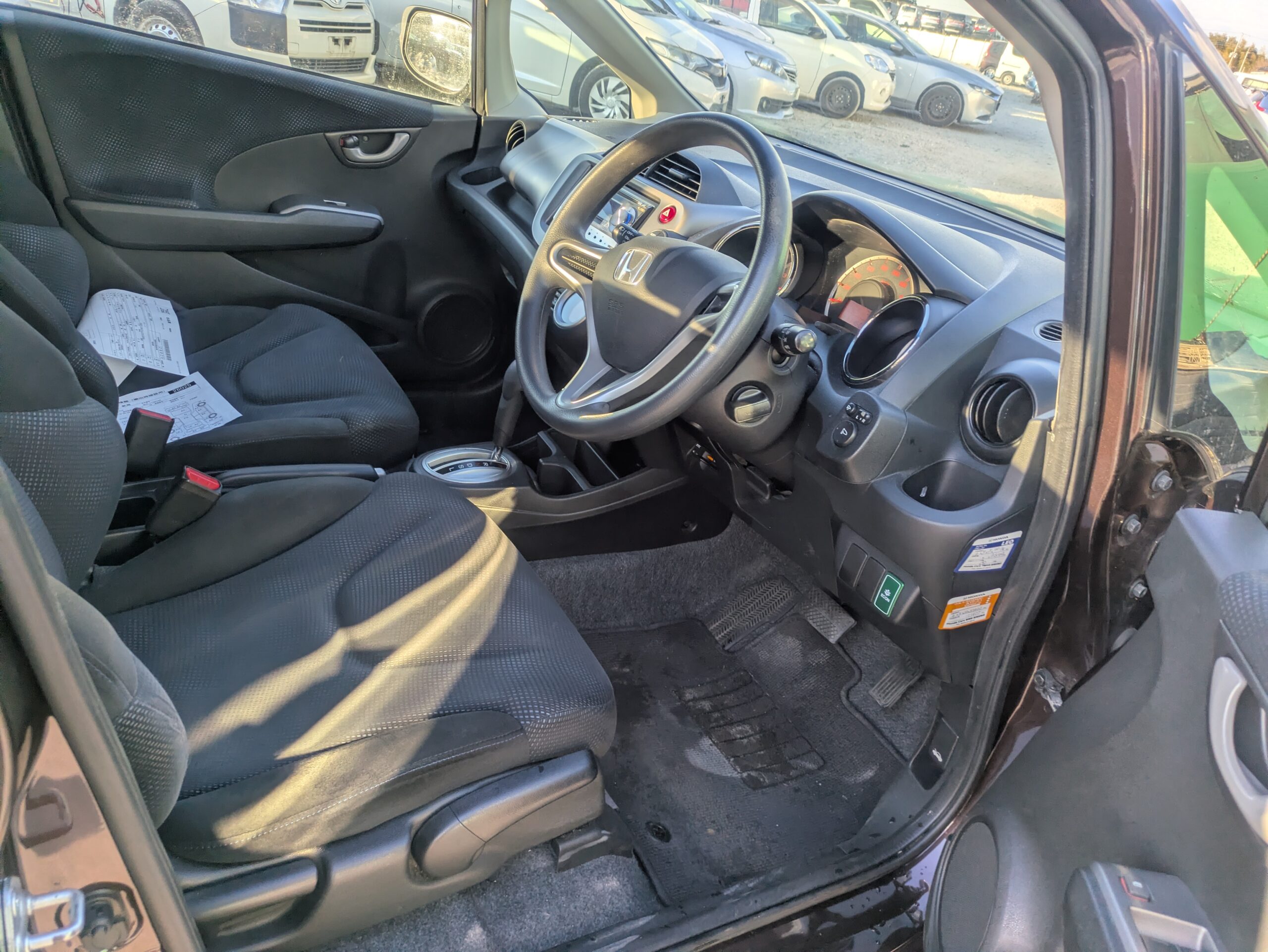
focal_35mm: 25
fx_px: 916
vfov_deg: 54.9
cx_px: 634
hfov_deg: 69.4
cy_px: 476
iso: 48
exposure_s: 1/244
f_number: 1.89
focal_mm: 5.43
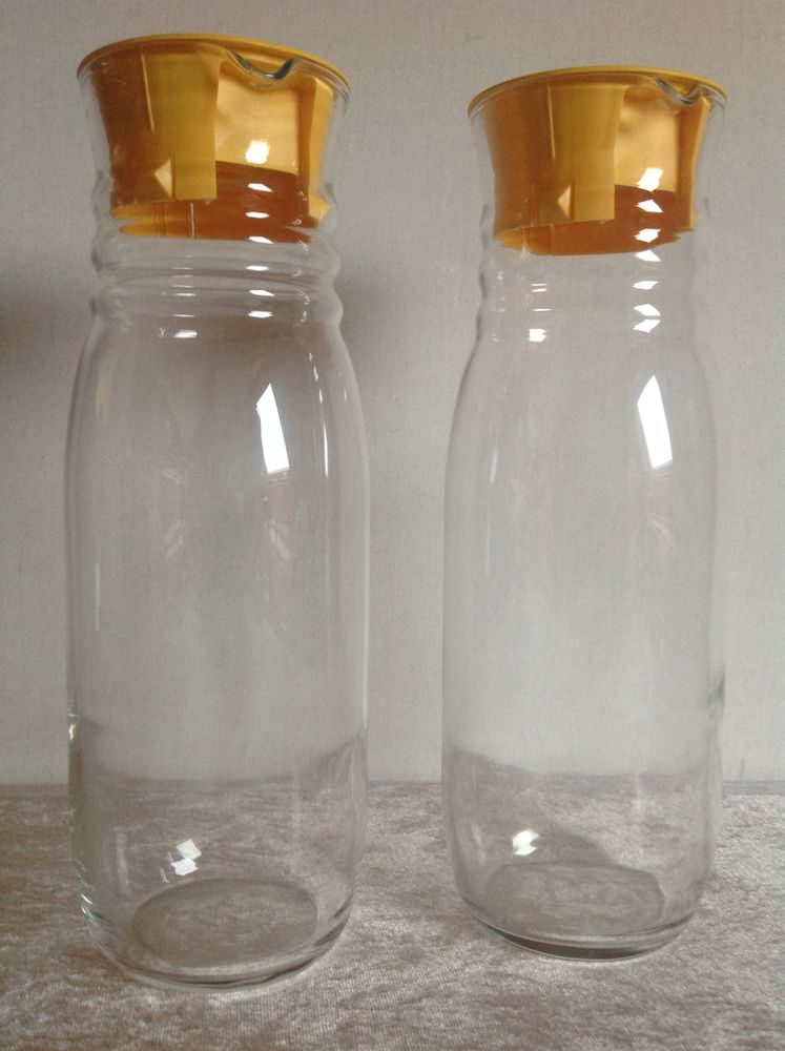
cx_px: 392
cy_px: 526
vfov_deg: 52.7
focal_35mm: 35
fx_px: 1061
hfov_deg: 40.6
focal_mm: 4.28
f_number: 2.4
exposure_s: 1/15
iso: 160
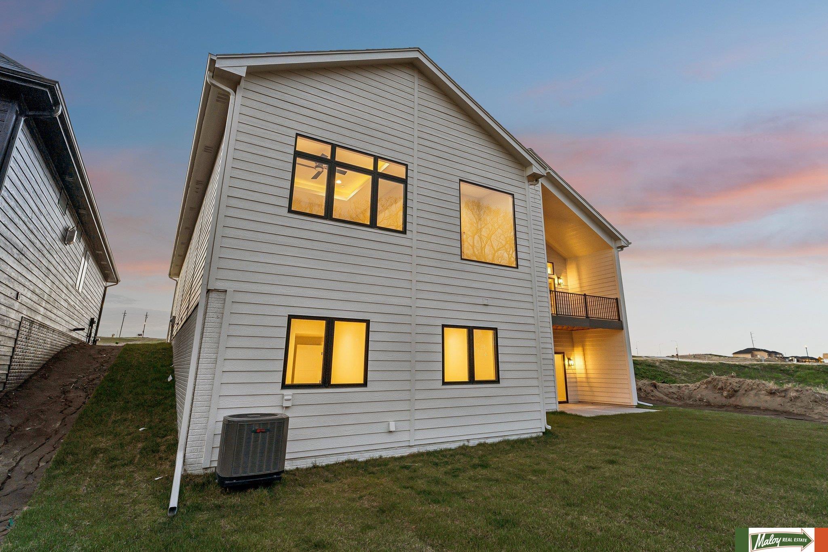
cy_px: 276
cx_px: 414
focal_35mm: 14
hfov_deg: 104.3
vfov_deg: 81.2
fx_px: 322
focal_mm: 14
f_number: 6.3
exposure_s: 1/13
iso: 200
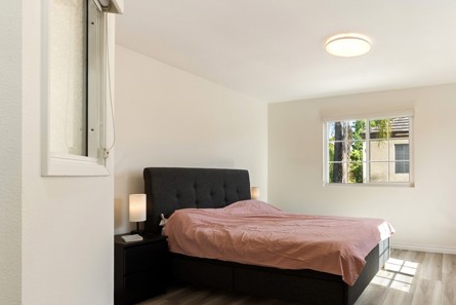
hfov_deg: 72.5
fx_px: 291
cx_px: 323
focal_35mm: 23
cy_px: 172
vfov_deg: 55.0
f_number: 9
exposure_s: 1/8
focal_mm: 16
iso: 320
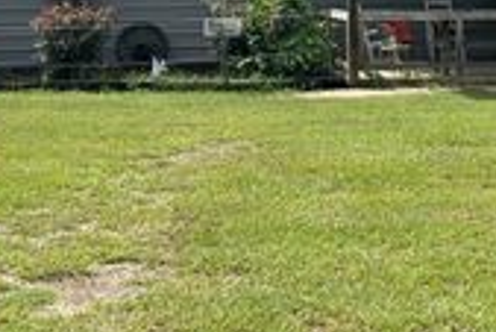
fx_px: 1103
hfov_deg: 25.3
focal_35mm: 80
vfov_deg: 16.7
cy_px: -16
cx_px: 270
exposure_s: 1/2632
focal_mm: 5.1
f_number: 1.6
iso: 50
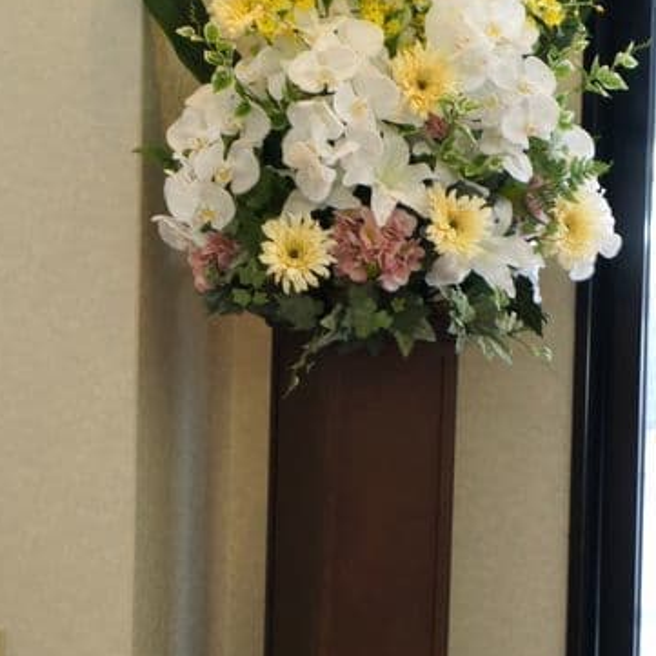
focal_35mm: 194
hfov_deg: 9.0
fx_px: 4163
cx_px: 391
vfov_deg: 9.0
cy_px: 247
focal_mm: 55
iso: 200
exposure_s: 1/20
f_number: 5.6
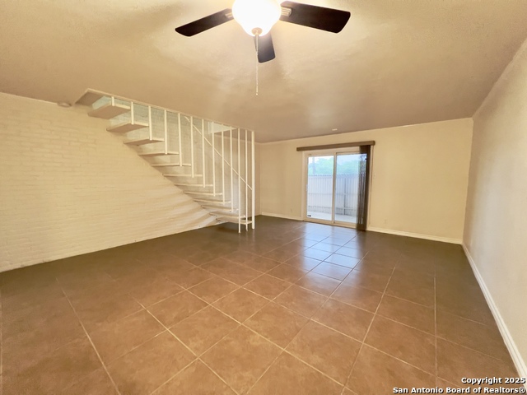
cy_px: 198
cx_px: 264
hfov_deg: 106.2
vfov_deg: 89.9
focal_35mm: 13
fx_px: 198
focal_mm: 1.57
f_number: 1.8
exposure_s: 1/60
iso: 500
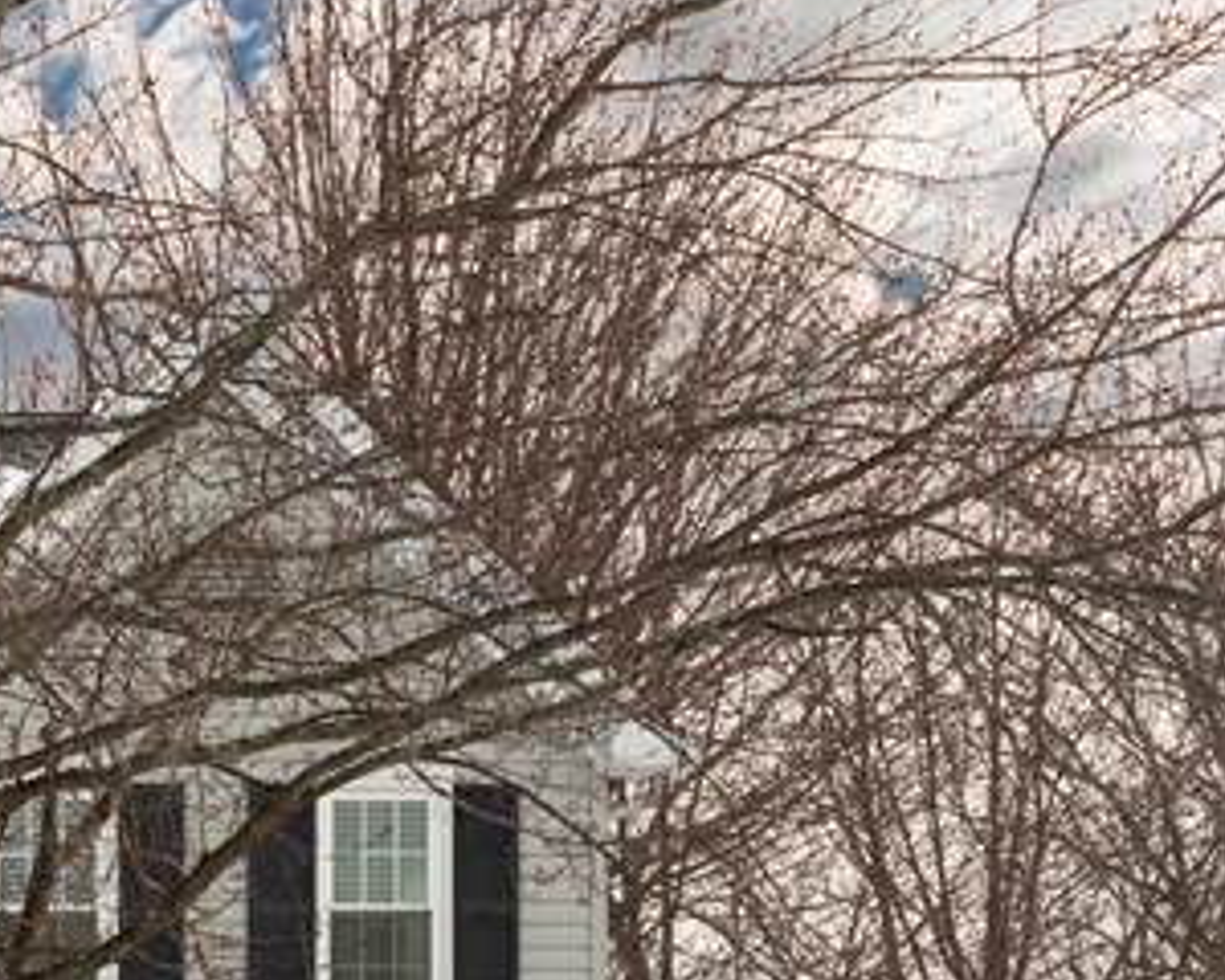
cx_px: -978
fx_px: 4677
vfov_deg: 11.6
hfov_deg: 13.4
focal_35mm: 129
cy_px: 1364
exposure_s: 1/15
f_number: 11
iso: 100
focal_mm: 38
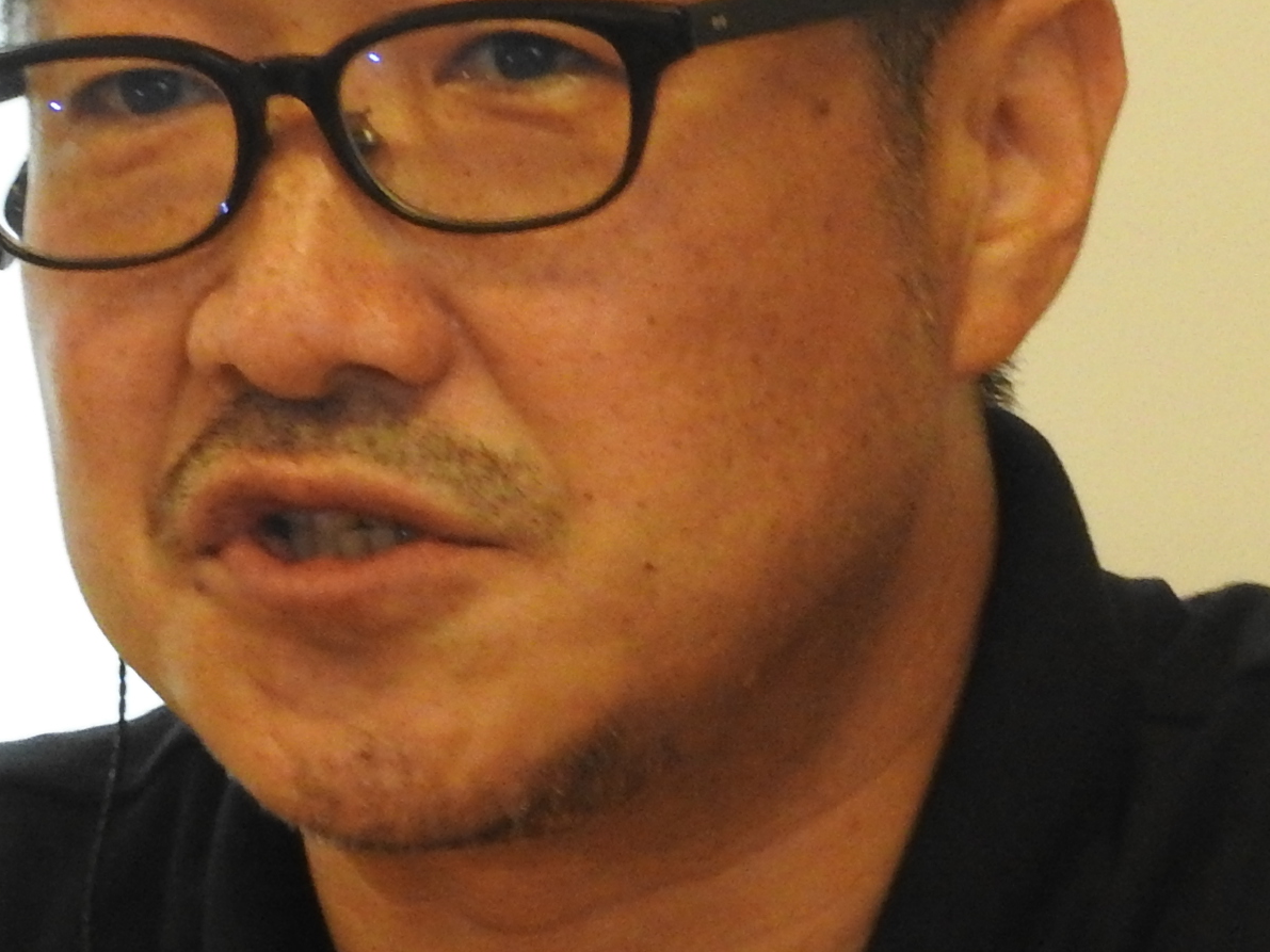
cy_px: 212
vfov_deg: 2.7
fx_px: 20103
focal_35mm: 548
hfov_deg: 3.6
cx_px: 570
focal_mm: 35.8
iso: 800
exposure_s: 1/50
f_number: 5.3
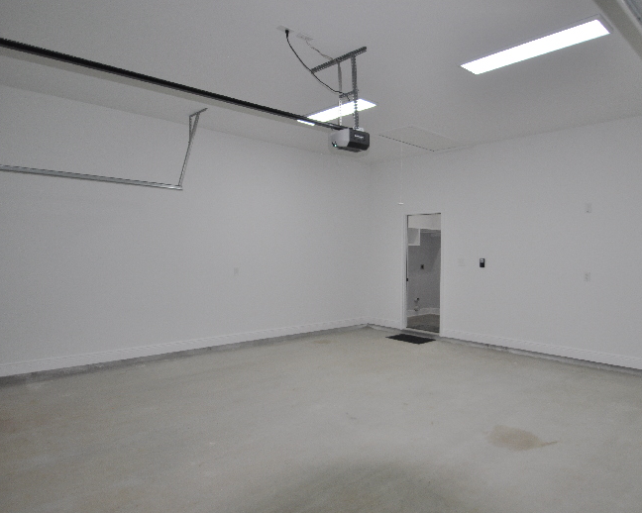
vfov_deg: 61.8
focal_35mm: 23
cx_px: 385
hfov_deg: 72.8
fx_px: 429
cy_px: 257
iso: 400
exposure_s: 1/160
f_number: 4
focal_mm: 13
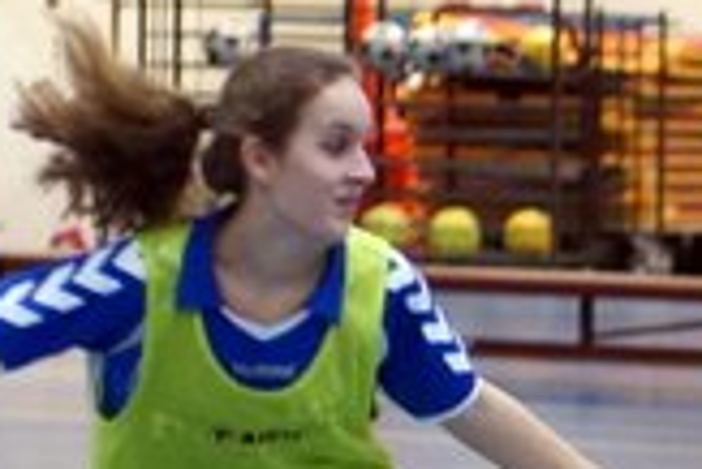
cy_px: 521
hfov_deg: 4.2
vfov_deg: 2.9
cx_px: 2003
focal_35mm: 471
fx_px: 9192
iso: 1000
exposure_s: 1/200
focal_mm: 50
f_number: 2
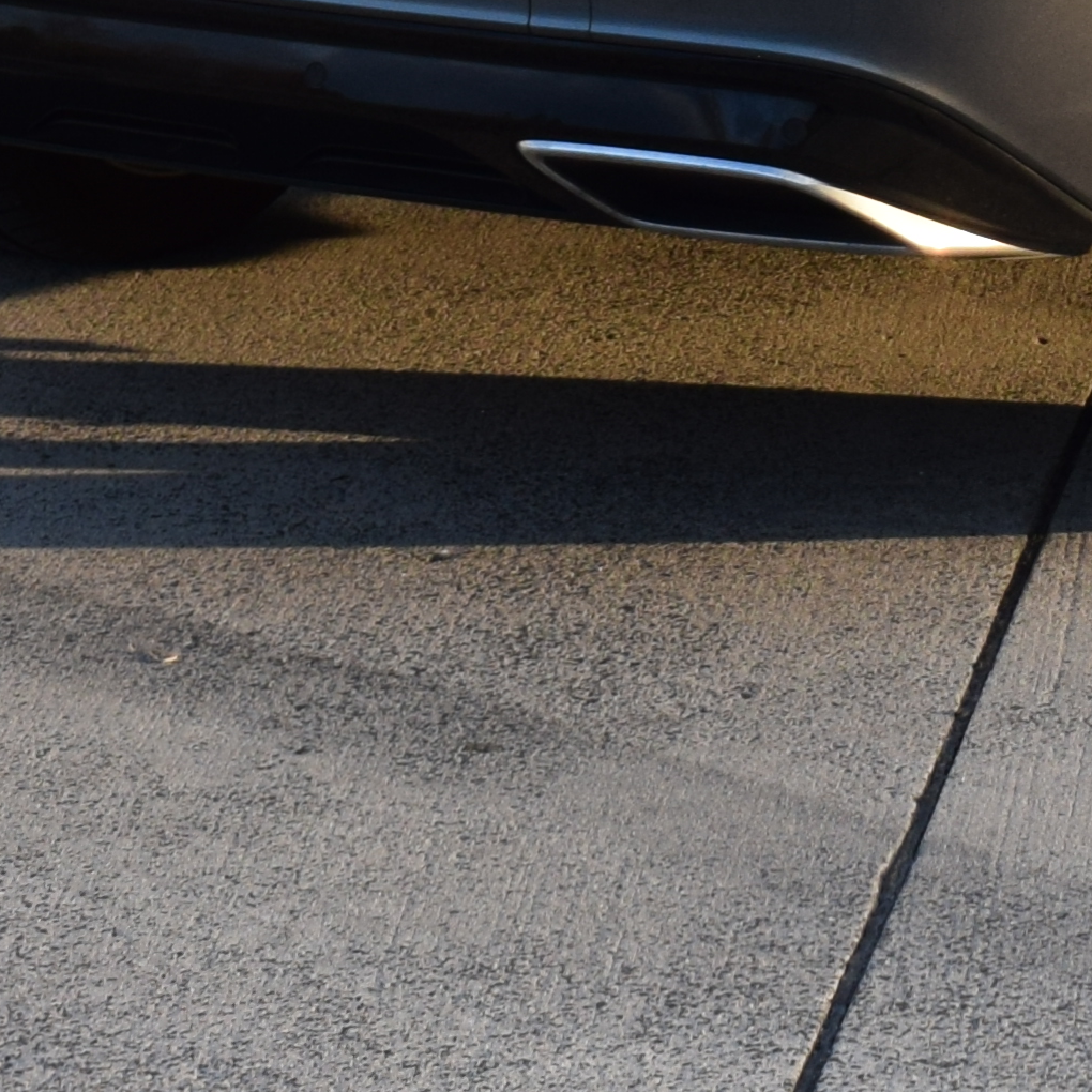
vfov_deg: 7.6
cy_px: -853
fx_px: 8030
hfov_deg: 7.7
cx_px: 1254
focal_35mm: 225
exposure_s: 1/250
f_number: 8
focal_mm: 30
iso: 400
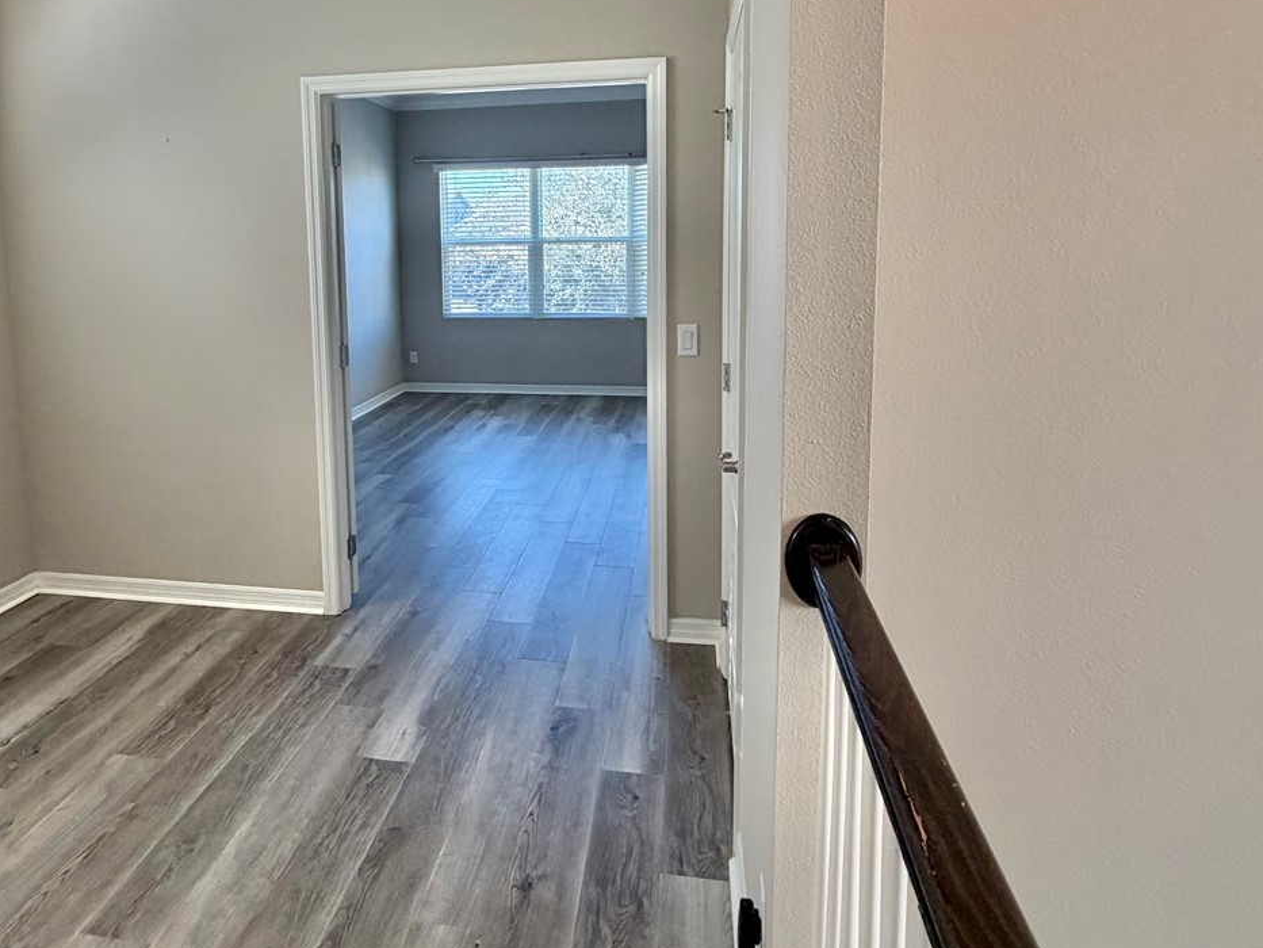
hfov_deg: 71.0
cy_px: 337
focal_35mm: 24
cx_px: 517
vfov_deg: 55.9
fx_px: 876
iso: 160
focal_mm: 2.22
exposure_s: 1/120
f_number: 2.2
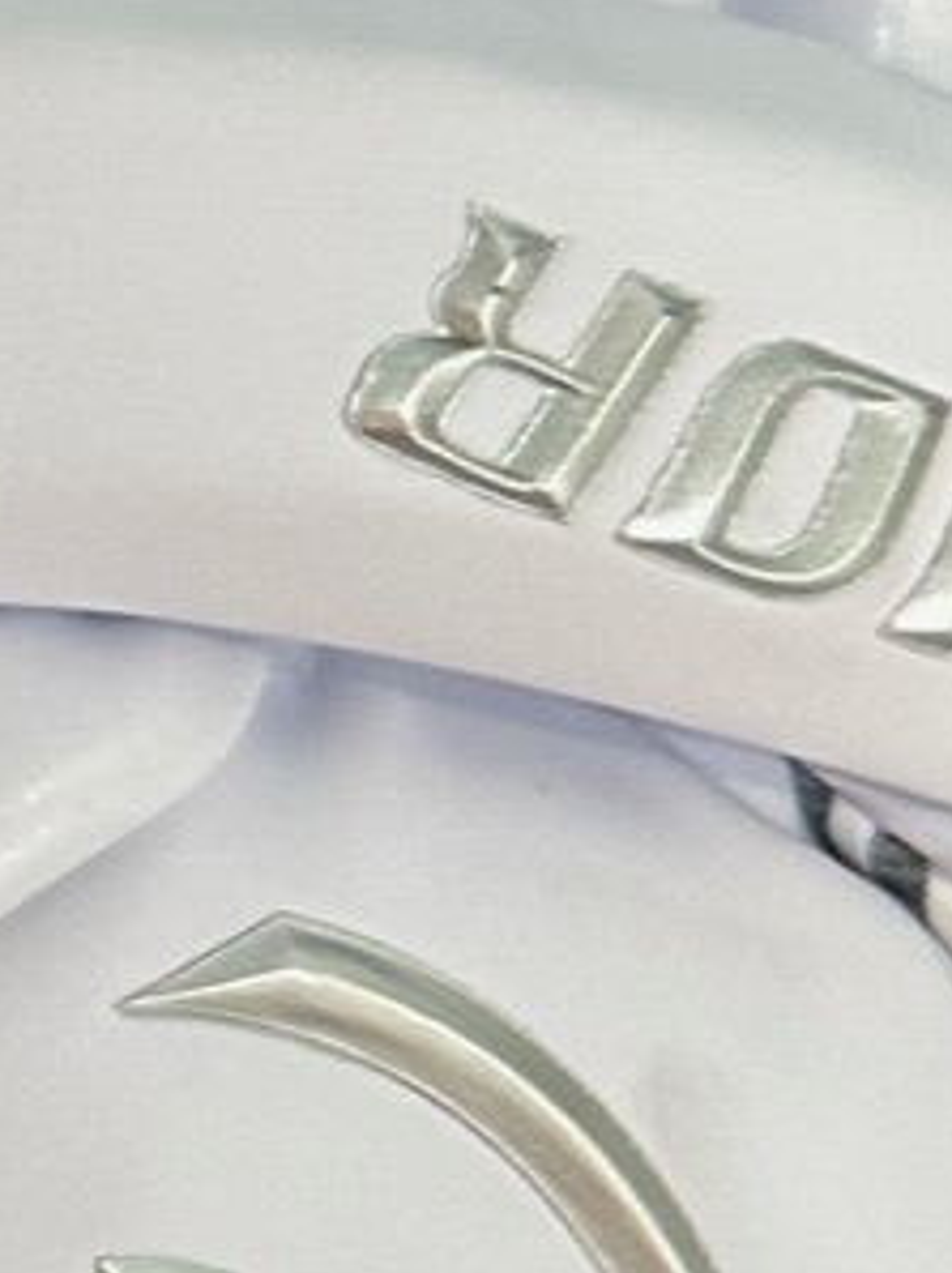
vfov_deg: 11.8
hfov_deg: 7.8
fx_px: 6059
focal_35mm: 165
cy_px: -156
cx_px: -1891
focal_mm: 6.86
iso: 200
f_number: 1.78
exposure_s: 1/120
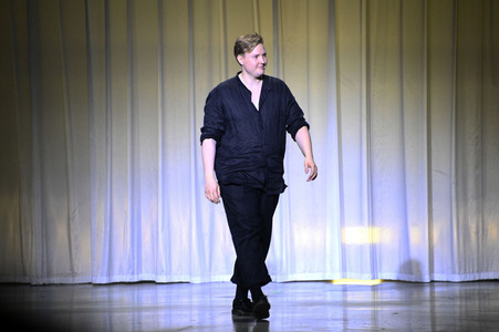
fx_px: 4155
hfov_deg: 6.9
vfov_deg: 4.6
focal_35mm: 300
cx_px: 250
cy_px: 166
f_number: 5.6
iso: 8000
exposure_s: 1/250
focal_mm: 300
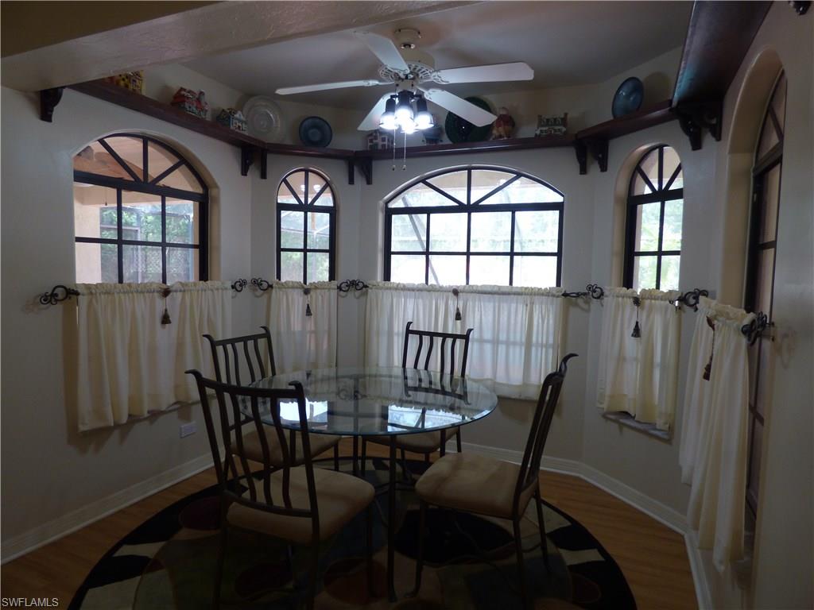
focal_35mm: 20
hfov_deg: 81.7
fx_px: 470
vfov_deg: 66.0
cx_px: 407
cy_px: 305
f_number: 2.8
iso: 125
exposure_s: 1/60
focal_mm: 3.58
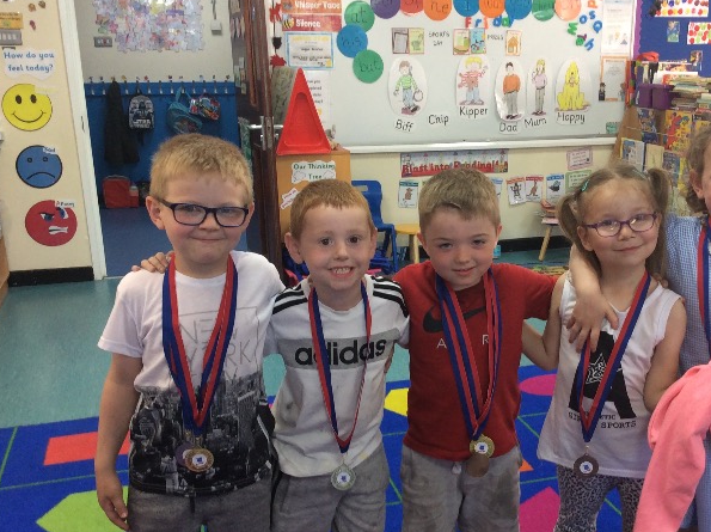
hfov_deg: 43.6
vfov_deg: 33.4
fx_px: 882
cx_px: 431
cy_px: 319
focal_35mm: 43
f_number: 2.4
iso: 50
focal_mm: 3.3
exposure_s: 1/25
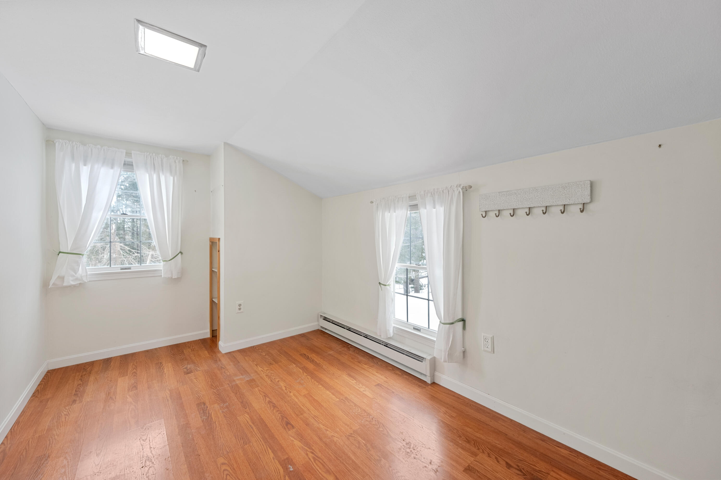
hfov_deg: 104.3
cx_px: 360
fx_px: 280
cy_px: 240
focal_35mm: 14
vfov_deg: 81.2
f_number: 8
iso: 400
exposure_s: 1/3
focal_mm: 9.1
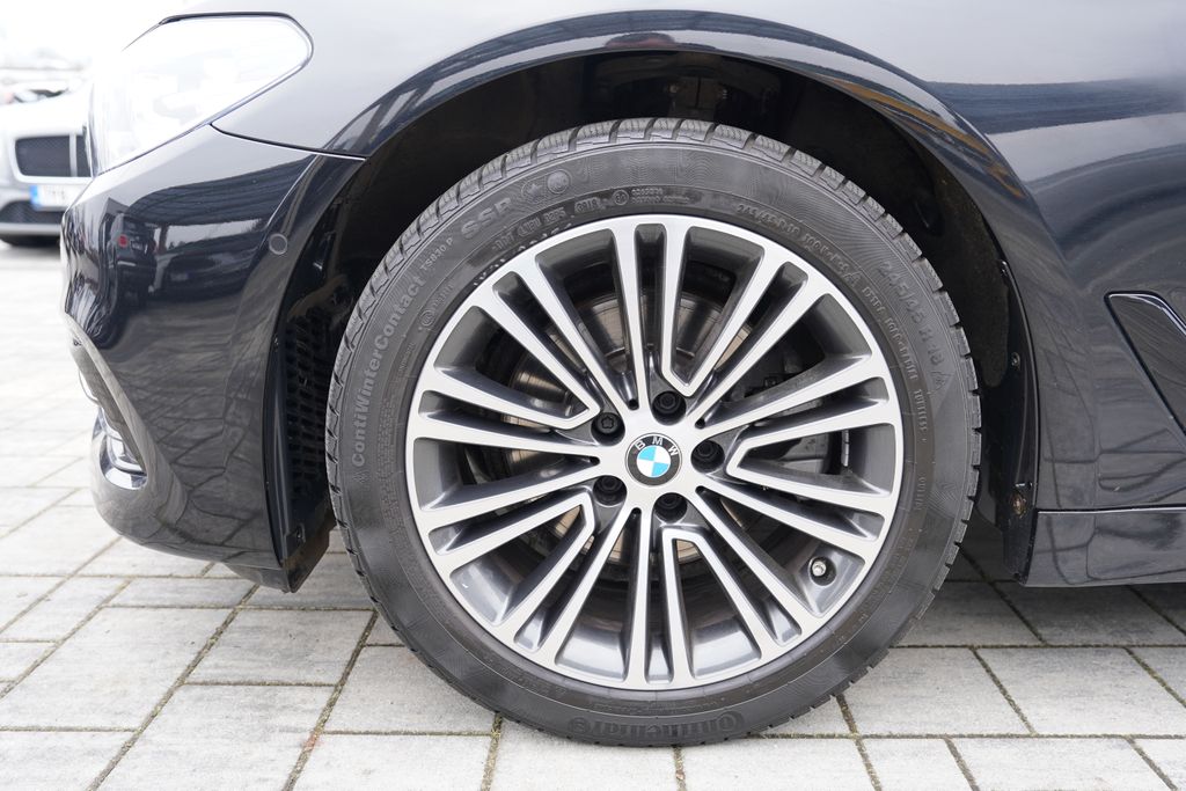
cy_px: 396
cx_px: 593
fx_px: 955
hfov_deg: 63.7
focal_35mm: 29
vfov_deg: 45.0
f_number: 4
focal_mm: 29
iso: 160
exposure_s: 1/60
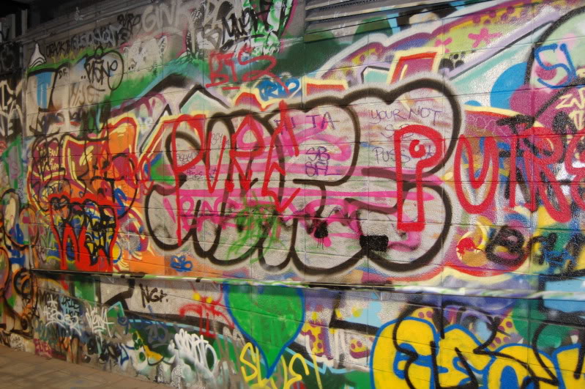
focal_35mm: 33
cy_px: 194
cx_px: 292
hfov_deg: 57.3
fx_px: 536
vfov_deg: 39.9
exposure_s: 1/15
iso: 400
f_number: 3.8
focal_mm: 22
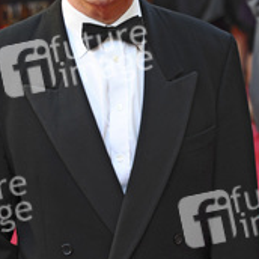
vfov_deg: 6.9
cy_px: 137
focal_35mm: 255
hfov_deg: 6.9
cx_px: 120
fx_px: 2159
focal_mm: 86
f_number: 4.5
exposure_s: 1/200
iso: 320
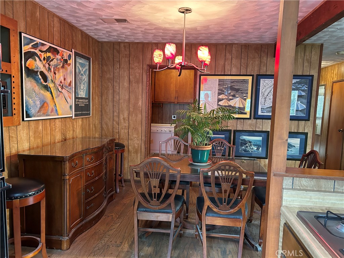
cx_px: 172
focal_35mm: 26
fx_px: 258
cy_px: 129
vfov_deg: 53.1
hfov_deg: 67.3
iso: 500
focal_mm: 5.7
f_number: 1.5
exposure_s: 1/60
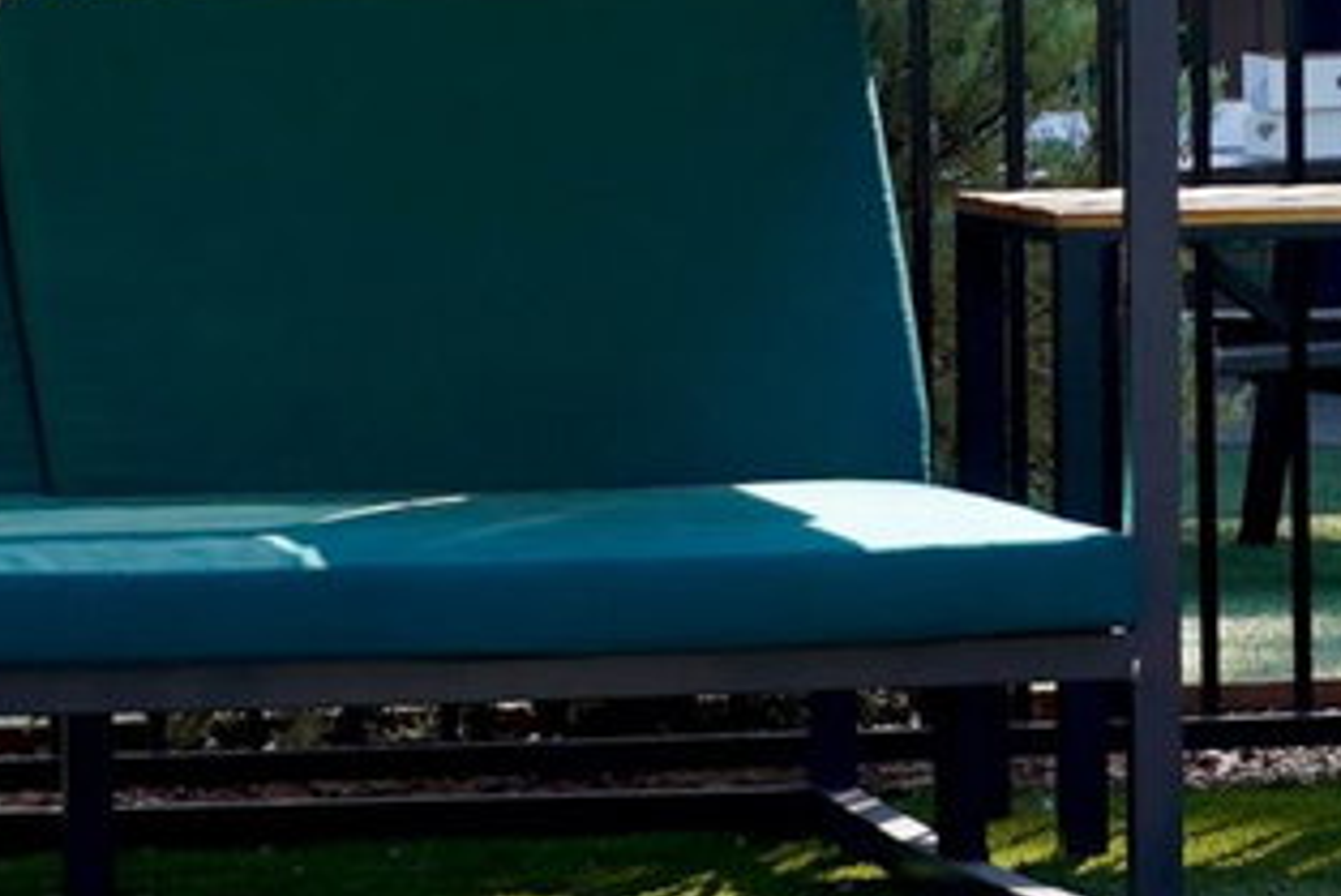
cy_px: -105
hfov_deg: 5.5
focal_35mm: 368
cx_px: 2194
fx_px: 13714
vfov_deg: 3.7
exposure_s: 1/125
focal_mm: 48
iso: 100
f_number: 5.6
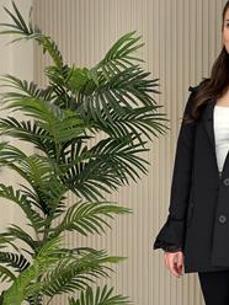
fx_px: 909
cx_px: 228
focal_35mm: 103
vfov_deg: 19.0
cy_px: 211
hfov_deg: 14.2
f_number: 1.78
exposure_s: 1/402
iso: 80
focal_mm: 6.86
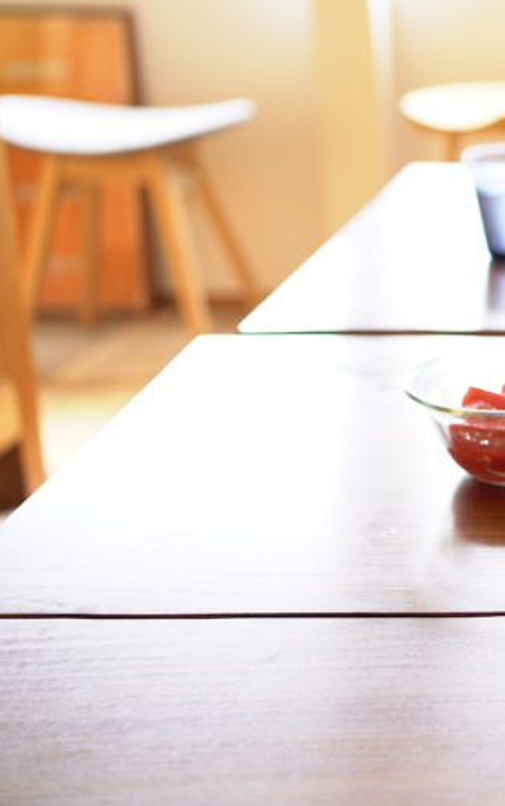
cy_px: 372
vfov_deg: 28.2
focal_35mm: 73
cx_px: 799
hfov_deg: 16.1
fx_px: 1606
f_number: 3.2
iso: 160
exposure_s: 1/40
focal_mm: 35
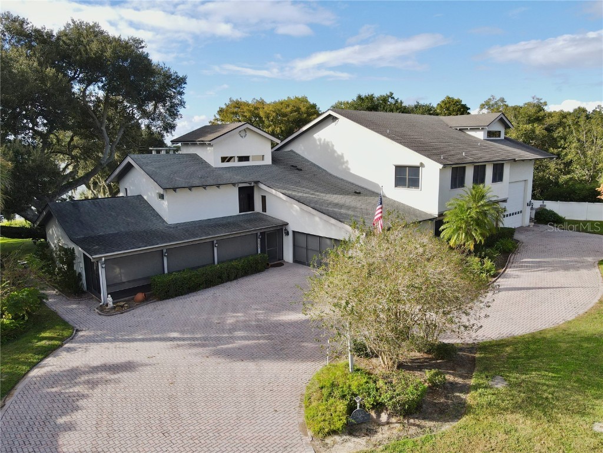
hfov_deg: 71.6
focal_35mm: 24
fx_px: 418
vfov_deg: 56.8
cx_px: 302
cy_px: 226
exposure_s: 1/320
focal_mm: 4.5
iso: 100
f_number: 2.8
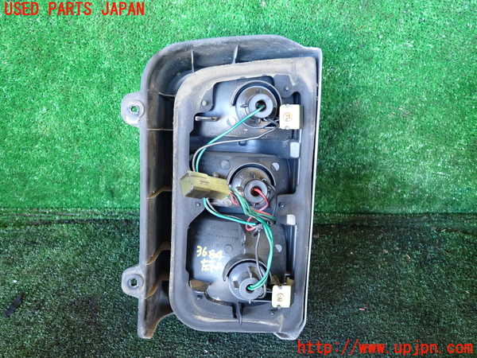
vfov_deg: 46.8
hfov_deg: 60.0
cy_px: 179
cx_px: 238
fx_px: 413
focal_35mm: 30
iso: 400
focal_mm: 5.4
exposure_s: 1/30
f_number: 2.3
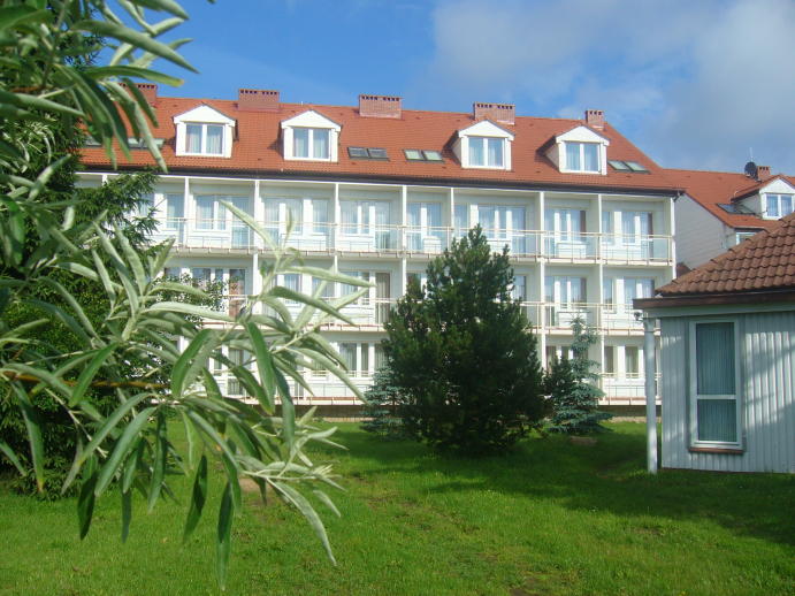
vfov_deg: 40.7
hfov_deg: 52.6
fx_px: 804
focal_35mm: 35
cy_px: 298
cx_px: 398
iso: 64
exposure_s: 1/400
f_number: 5.6
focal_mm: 5.8
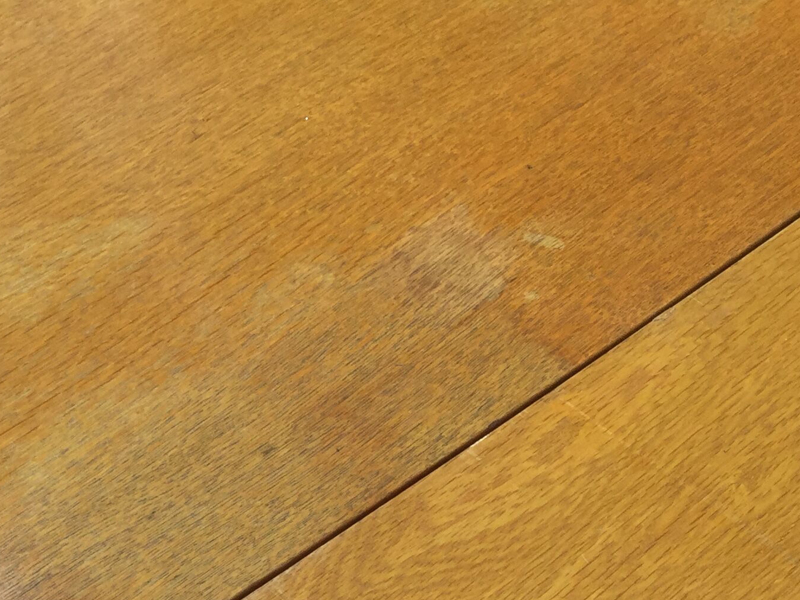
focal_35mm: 75
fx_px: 1733
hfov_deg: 25.4
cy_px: 687
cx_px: 128
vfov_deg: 18.8
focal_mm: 3.3
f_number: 2.4
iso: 25
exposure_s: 1/193
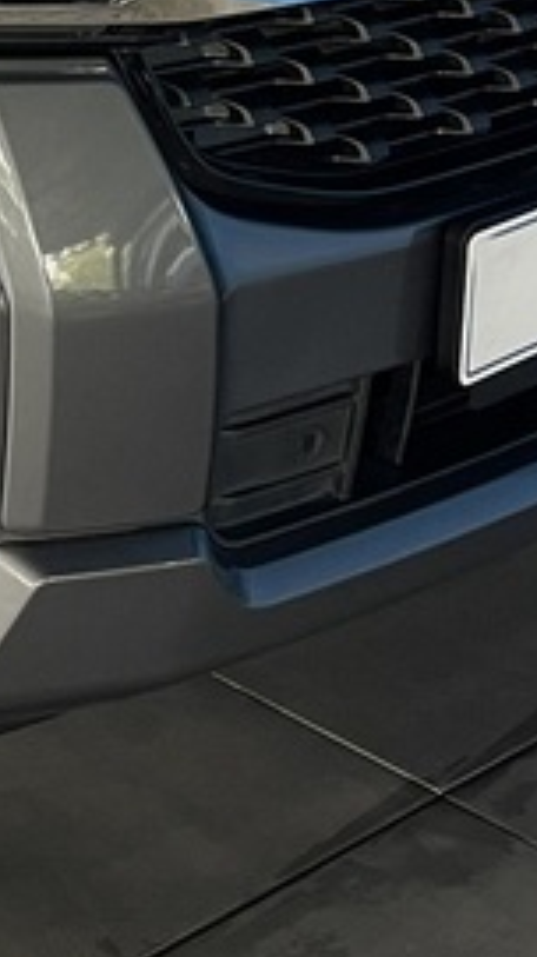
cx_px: -498
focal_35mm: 103
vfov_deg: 19.9
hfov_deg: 10.8
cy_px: -92
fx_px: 2613
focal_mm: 5.1
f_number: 1.6
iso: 80
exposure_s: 1/50
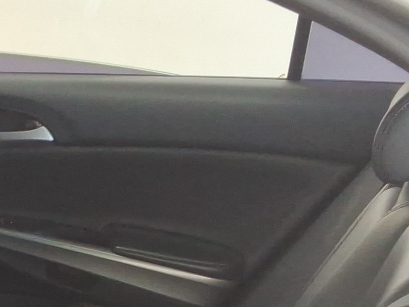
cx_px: -211
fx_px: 1335
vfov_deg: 12.9
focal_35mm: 113
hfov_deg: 15.9
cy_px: 345
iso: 56
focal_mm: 2.91
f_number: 1.9
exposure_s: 1/60
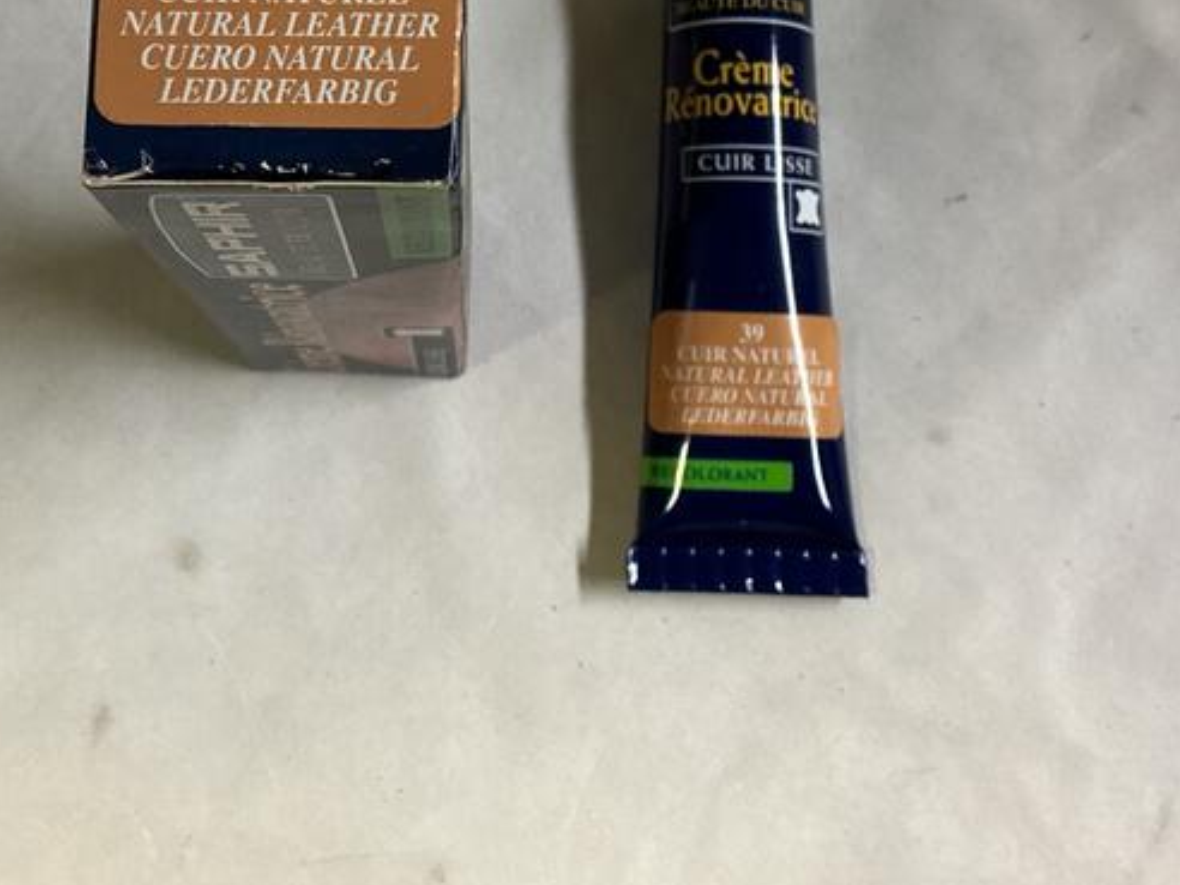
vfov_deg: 26.7
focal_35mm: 53
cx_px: 465
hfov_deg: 36.0
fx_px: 1807
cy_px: 100
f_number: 1.8
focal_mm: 3
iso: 125
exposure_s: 1/50
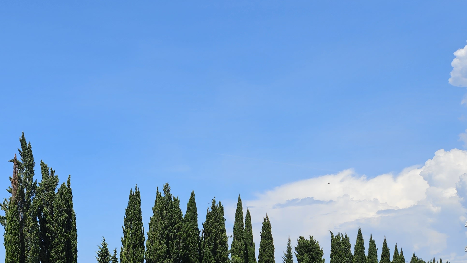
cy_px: 280
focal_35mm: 52
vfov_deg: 22.0
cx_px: 15
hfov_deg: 36.4
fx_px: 644
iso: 25
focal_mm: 5.4
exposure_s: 1/1619
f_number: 1.8
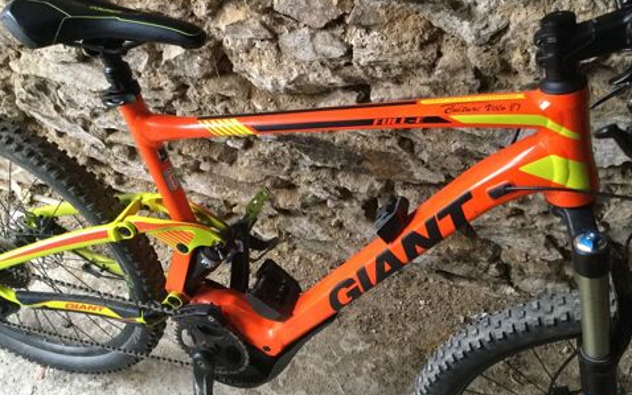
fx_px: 569
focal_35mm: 33
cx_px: 316
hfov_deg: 58.1
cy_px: 201
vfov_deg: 38.3
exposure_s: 1/17
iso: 200
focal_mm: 3.3
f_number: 2.4
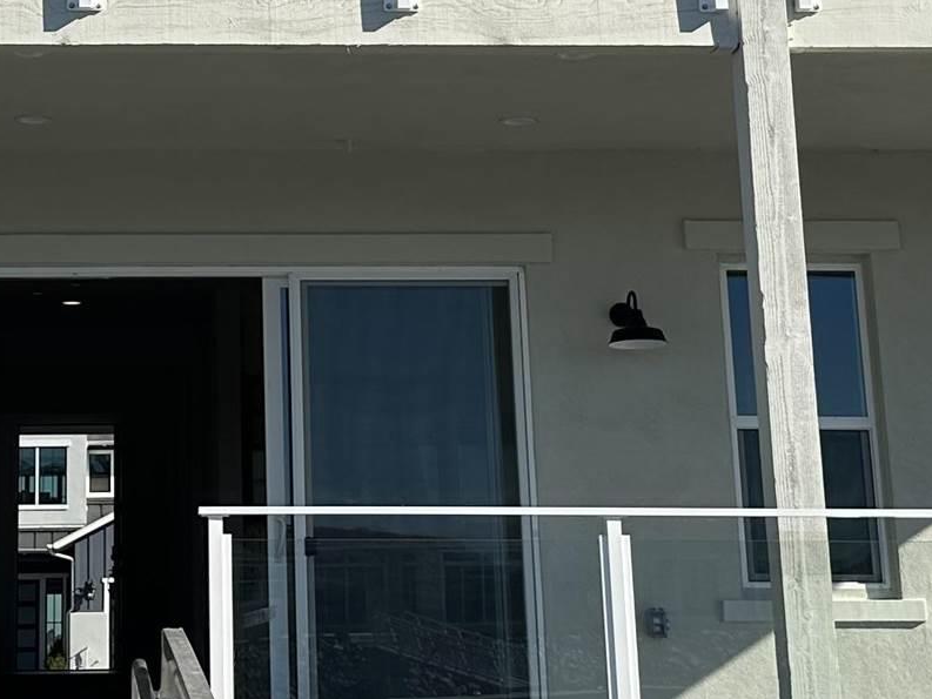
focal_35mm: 93
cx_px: 193
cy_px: -20
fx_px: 2504
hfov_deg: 20.8
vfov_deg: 15.6
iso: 80
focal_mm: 6.86
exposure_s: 1/5000
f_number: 1.78
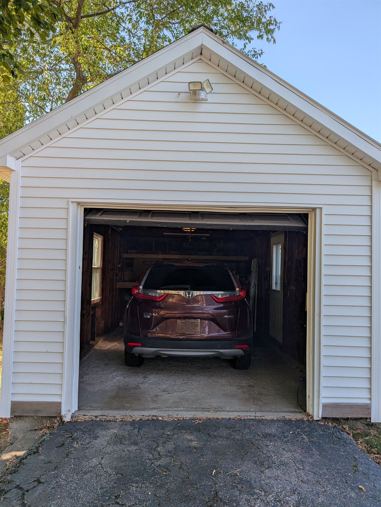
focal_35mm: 24
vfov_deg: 71.5
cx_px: 190
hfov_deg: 56.9
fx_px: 351
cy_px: 254
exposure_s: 1/267
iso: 23
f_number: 1.68
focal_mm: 6.9
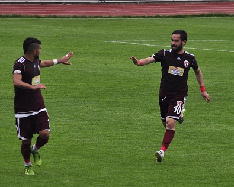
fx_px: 3179
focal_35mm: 459
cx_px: 171
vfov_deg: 3.4
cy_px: 99
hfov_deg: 4.2
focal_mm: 200
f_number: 5.6
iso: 400
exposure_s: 1/500
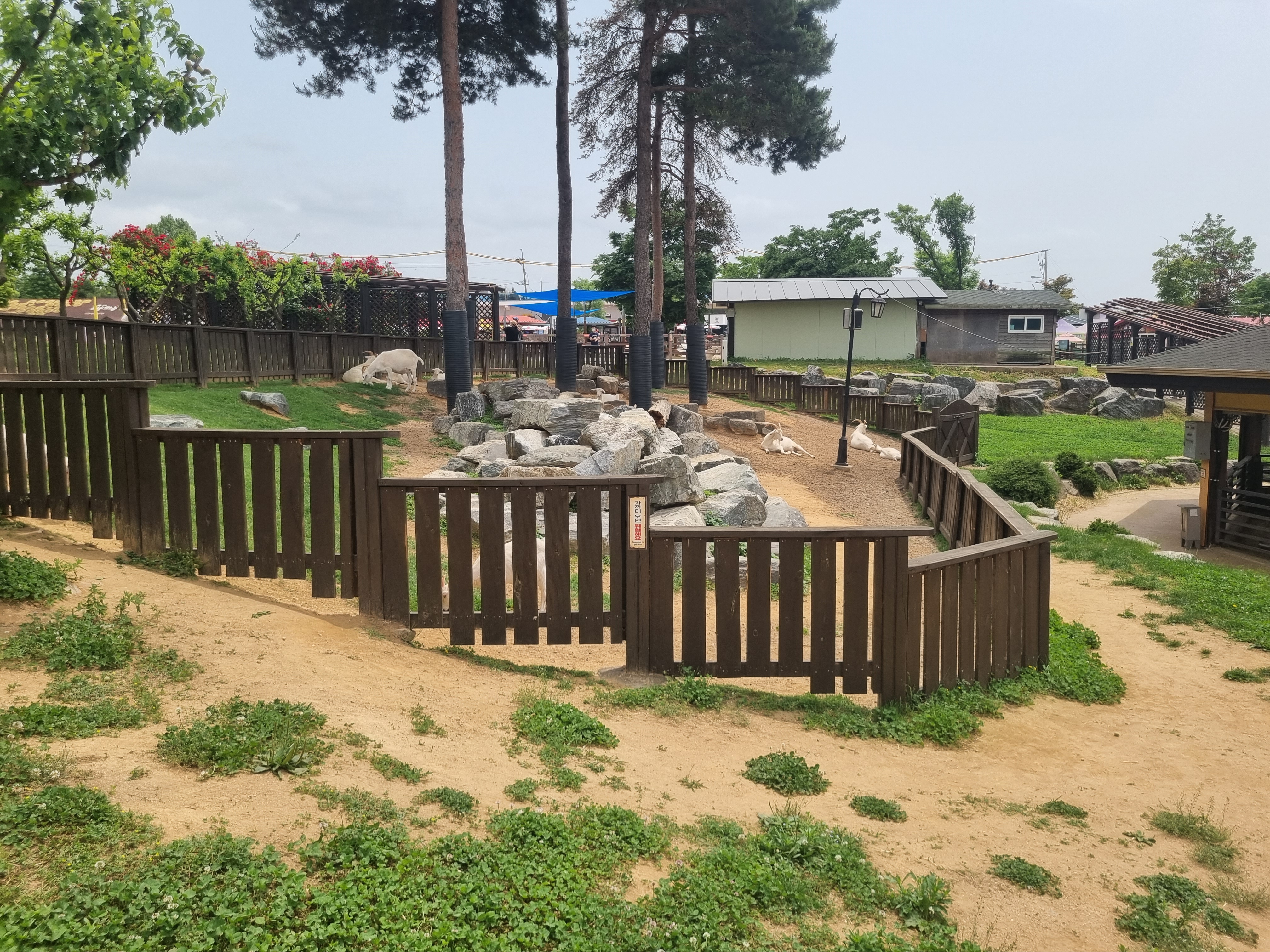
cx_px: 635
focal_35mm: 26
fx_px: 954
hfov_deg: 67.3
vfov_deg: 53.1
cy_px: 476
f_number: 1.8
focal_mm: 5.4
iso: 50
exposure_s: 1/2728
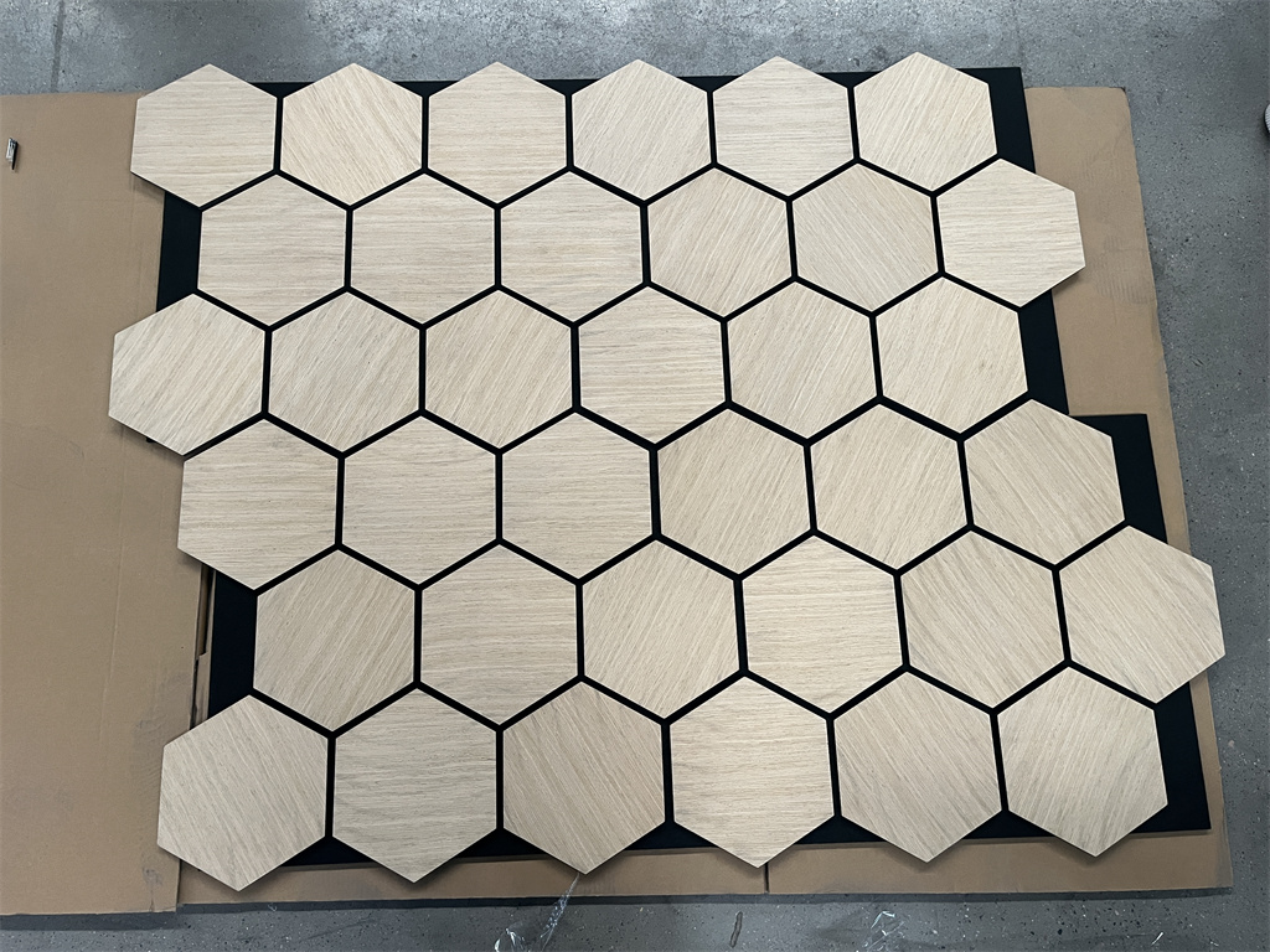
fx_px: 954
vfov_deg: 53.1
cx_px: 635
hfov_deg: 67.3
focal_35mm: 26
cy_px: 476
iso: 200
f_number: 1.6
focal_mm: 5.1
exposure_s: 1/60
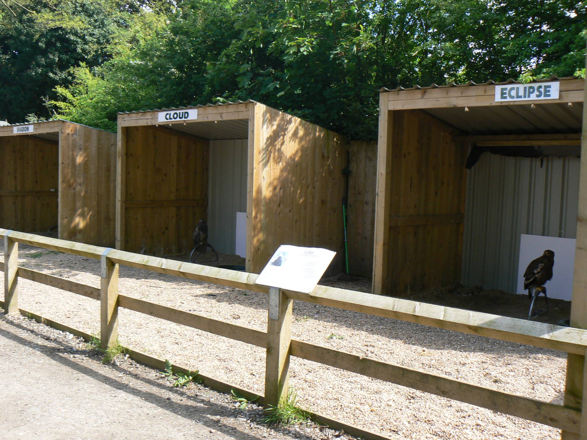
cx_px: 294
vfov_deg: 39.7
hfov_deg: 51.4
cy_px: 220
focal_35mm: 36
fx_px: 610
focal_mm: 6
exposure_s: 1/125
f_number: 4.5
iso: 80
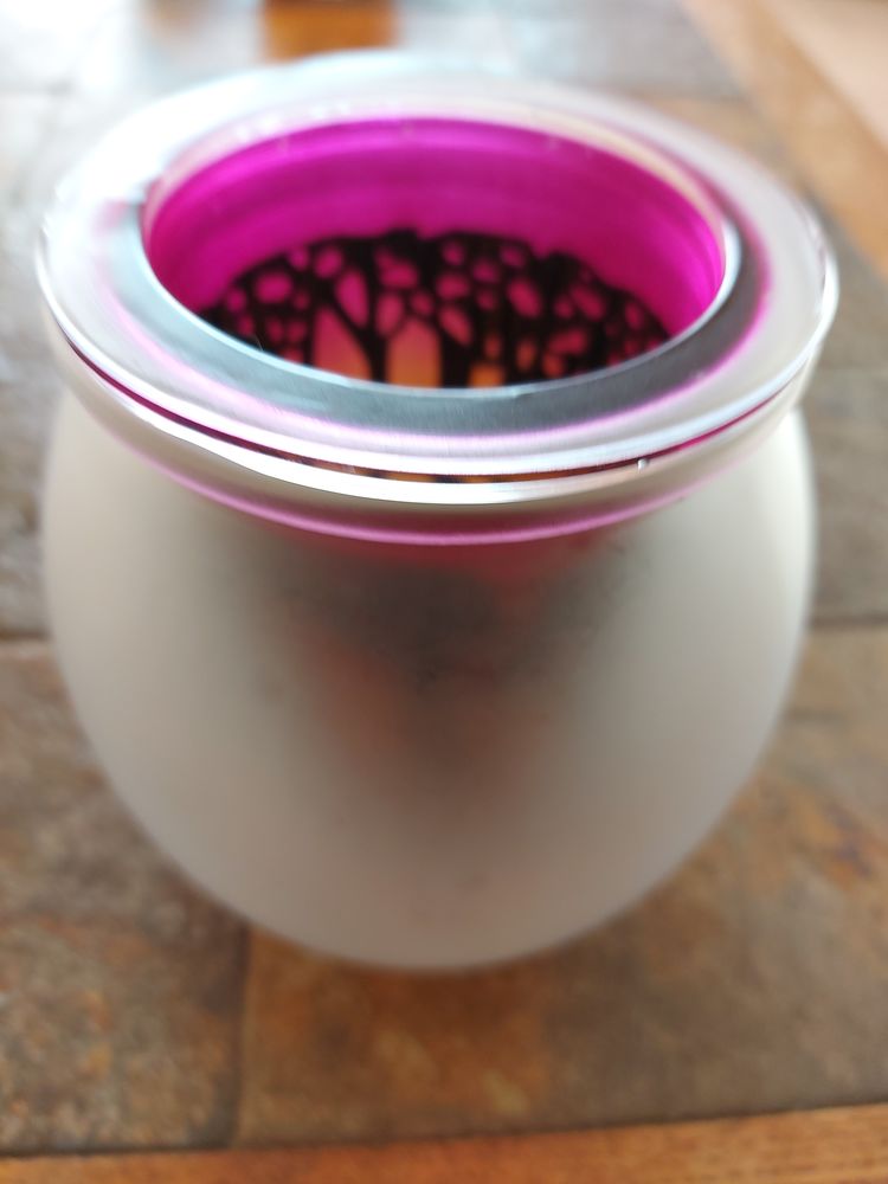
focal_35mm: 24
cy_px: 592
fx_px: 821
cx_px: 444
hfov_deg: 56.8
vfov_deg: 71.6
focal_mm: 5.23
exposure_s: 1/50
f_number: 1.8
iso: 80
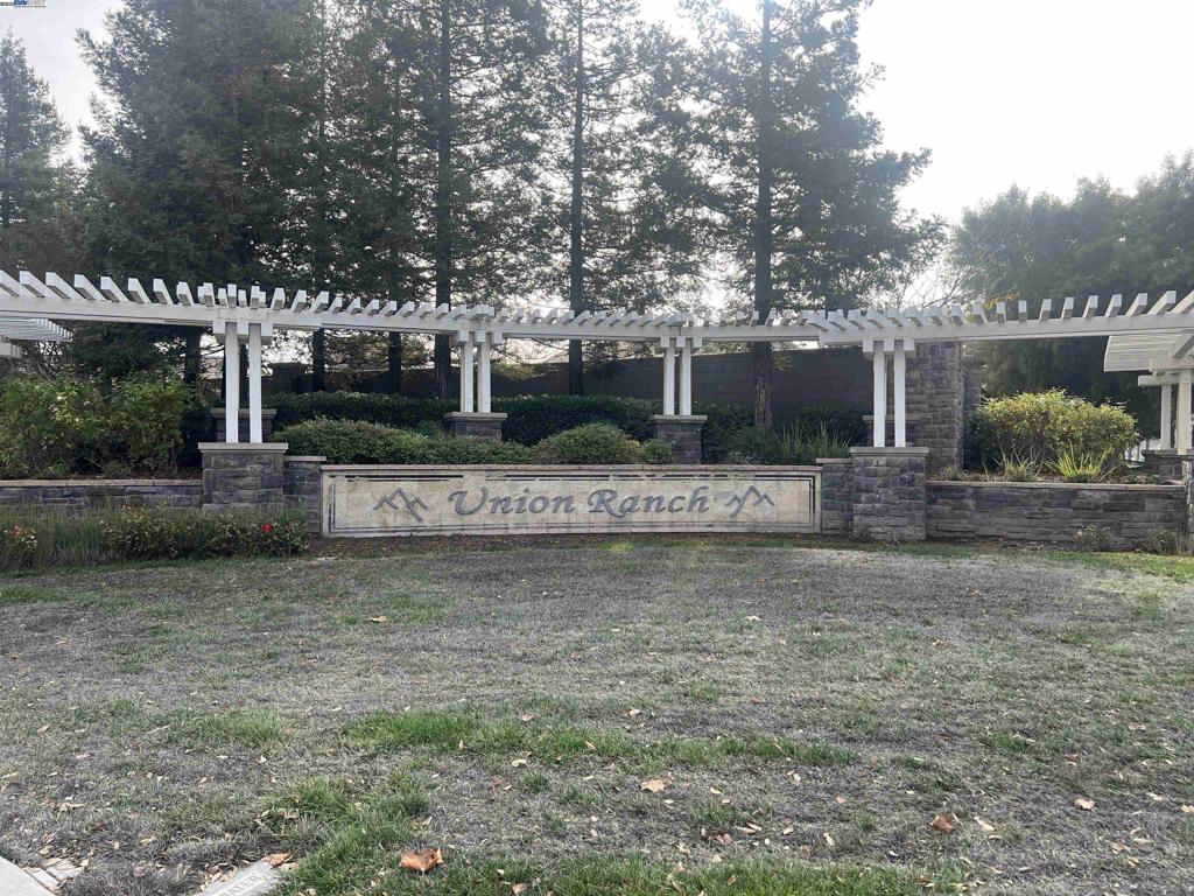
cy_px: 448
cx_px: 597
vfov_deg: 53.1
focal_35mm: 26
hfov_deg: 67.3
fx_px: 897
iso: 50
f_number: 1.5
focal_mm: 5.7
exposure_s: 1/1196
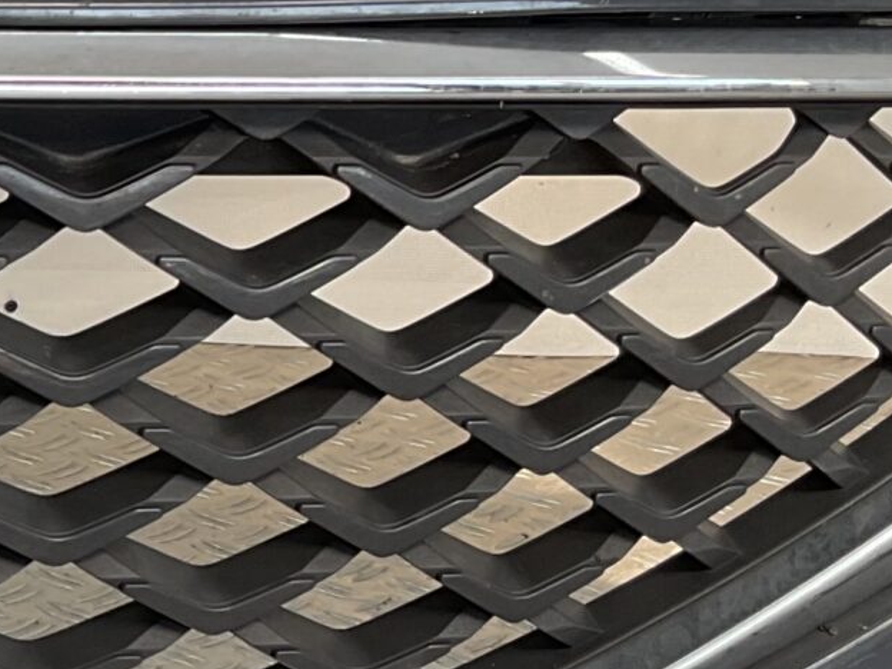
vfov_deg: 12.4
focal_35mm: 119
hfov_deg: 15.1
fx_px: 3066
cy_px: 409
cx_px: -512
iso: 16
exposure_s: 1/132
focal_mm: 3
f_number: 1.8
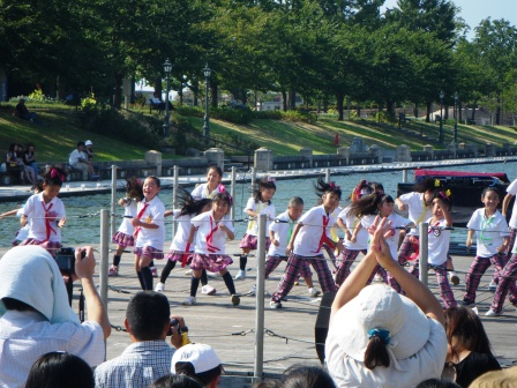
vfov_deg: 10.6
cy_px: 194
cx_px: 258
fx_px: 2091
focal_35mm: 140
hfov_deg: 14.1
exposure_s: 1/250
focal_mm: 25
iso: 64
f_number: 5.5
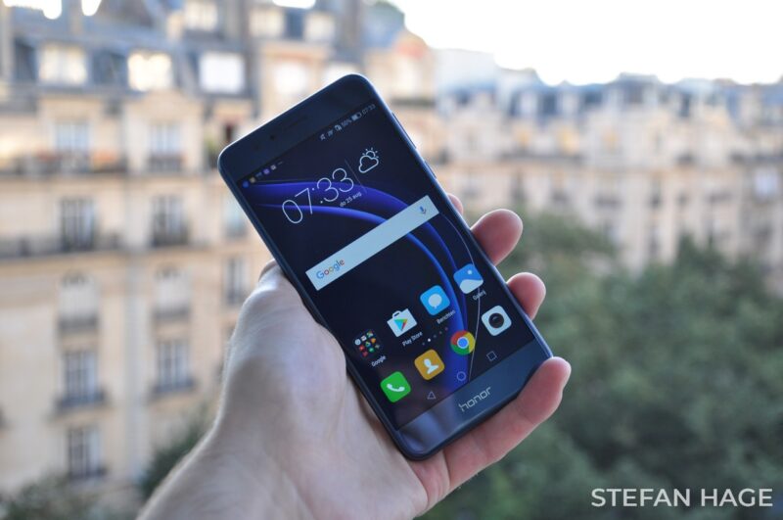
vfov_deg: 25.7
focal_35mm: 52
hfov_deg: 37.9
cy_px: 260
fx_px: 1140
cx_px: 392
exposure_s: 1/100
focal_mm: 35
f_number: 5
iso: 400
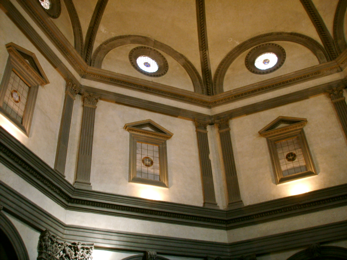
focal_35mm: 39
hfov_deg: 47.9
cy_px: 130
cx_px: 174
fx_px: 391
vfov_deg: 36.8
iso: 150
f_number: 3.5
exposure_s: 1/15
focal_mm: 6.6
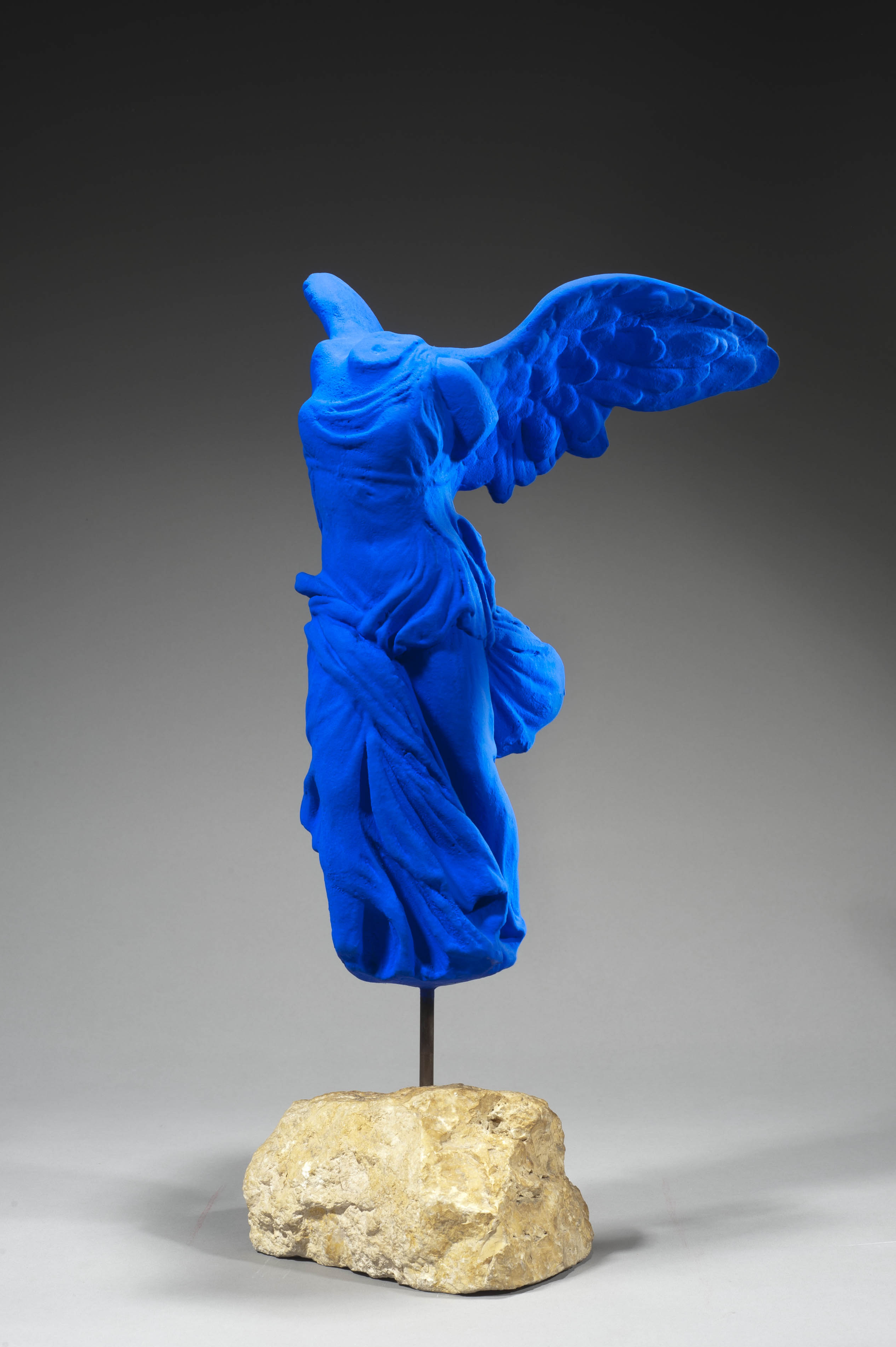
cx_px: 453
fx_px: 2504
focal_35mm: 67
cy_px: 701
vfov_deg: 30.1
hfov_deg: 20.3
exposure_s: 1/160
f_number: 18
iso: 100
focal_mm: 60
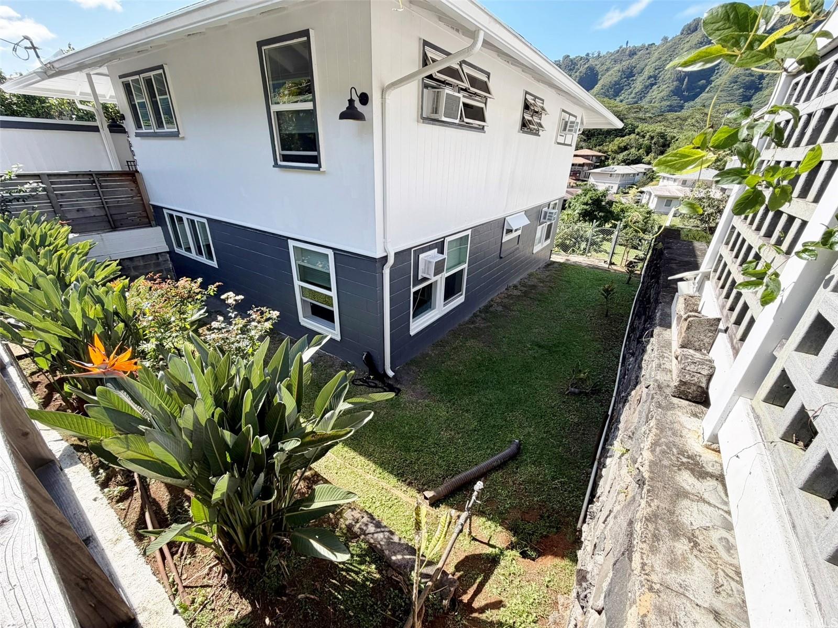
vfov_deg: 85.7
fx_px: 339
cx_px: 419
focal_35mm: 14
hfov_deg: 102.1
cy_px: 314
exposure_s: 1/625
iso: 40
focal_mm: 2.22
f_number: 2.2
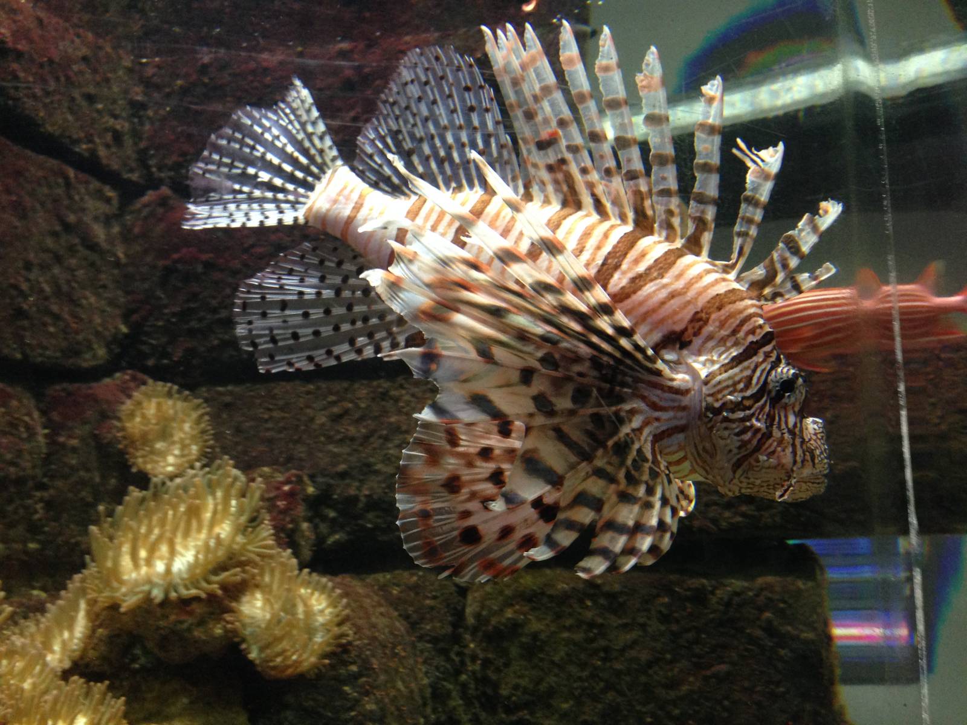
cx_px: 484
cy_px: 362
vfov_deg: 42.9
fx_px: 922
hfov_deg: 55.4
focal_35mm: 33
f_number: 2.4
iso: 250
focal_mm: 4.12
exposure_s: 1/20
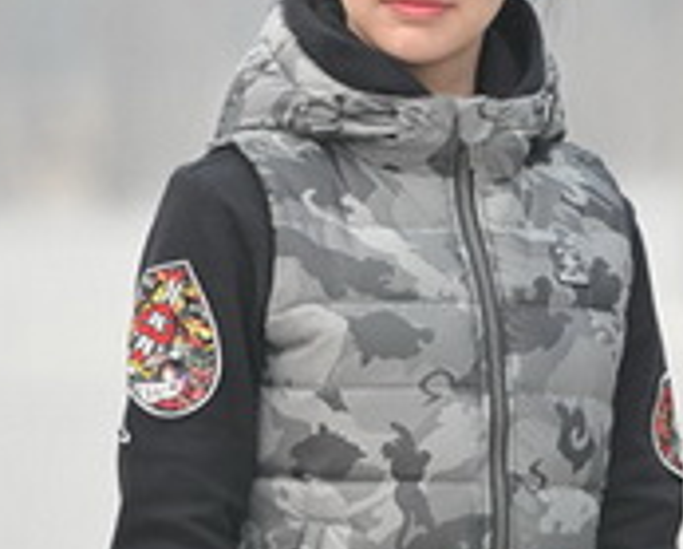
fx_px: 12048
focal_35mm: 595
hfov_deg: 3.2
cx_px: 407
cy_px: 525
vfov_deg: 2.6
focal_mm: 200
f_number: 2.8
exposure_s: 1/500
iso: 800
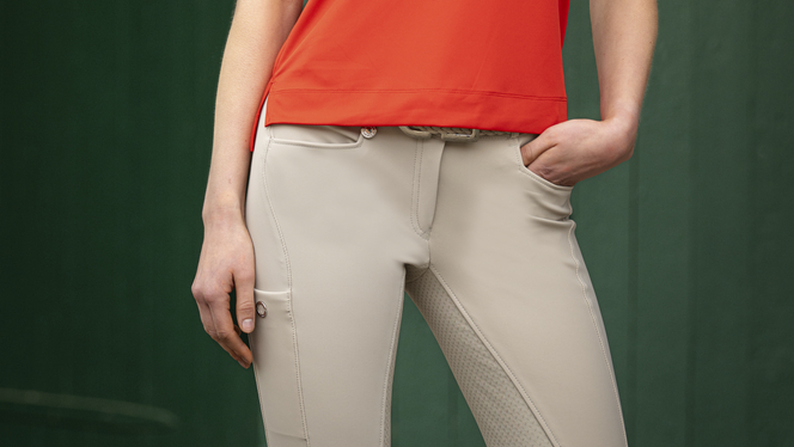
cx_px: 398
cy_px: -87
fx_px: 4486
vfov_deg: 5.7
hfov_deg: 10.1
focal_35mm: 213
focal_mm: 135
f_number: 4.5
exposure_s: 1/800
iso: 400
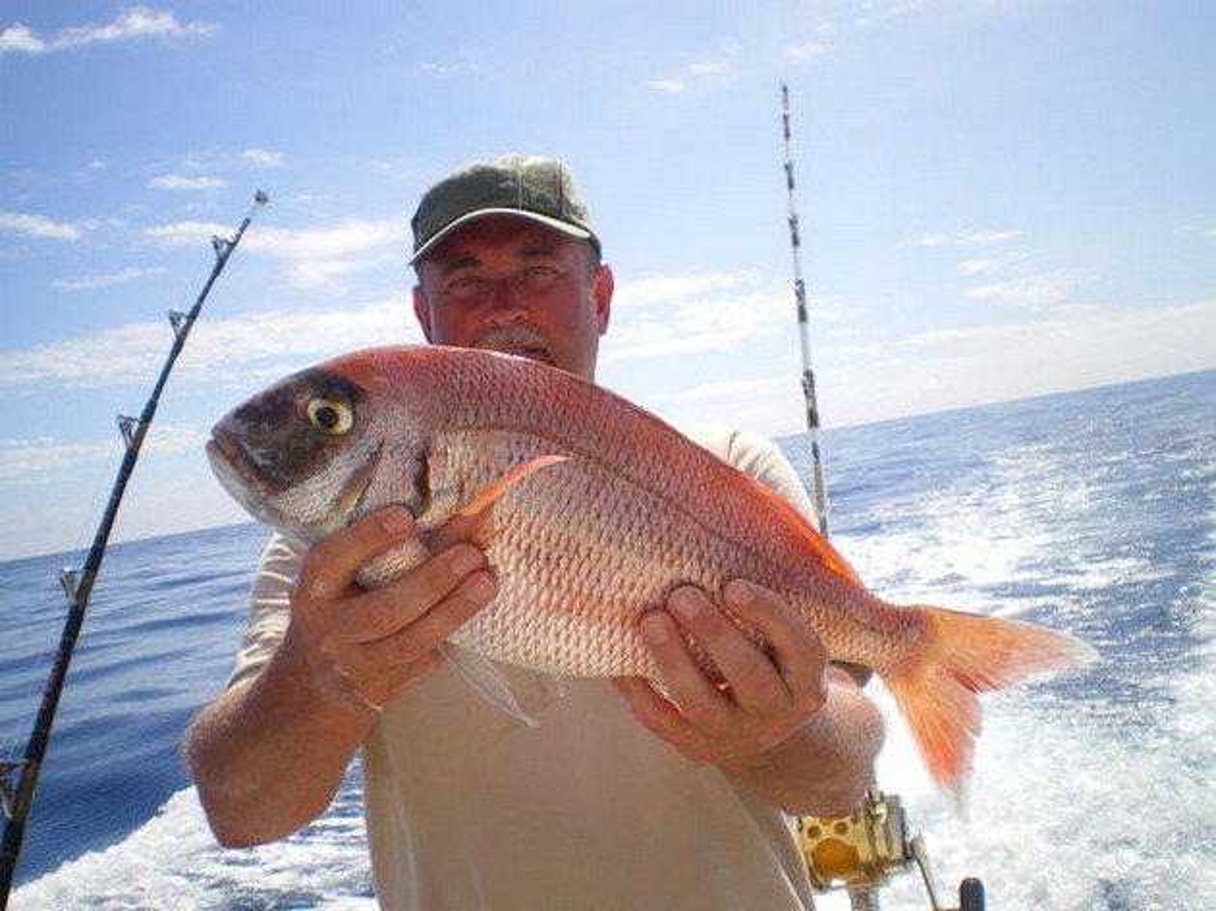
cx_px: 608
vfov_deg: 39.6
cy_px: 456
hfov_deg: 51.4
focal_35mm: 36
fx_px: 1264
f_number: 4.6
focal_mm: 6.3
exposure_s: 1/500
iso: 50
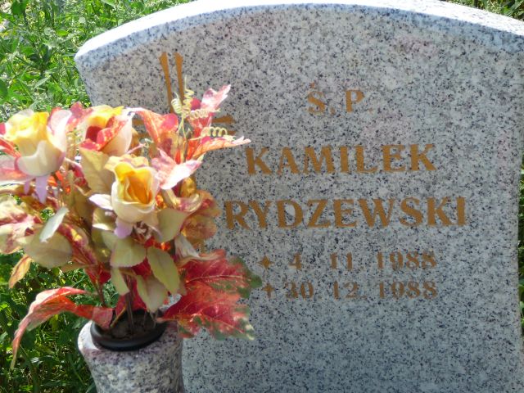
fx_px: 1241
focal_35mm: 82
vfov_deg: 18.0
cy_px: 196
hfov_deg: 23.8
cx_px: 262
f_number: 3.8
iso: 80
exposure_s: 1/250
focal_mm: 12.2
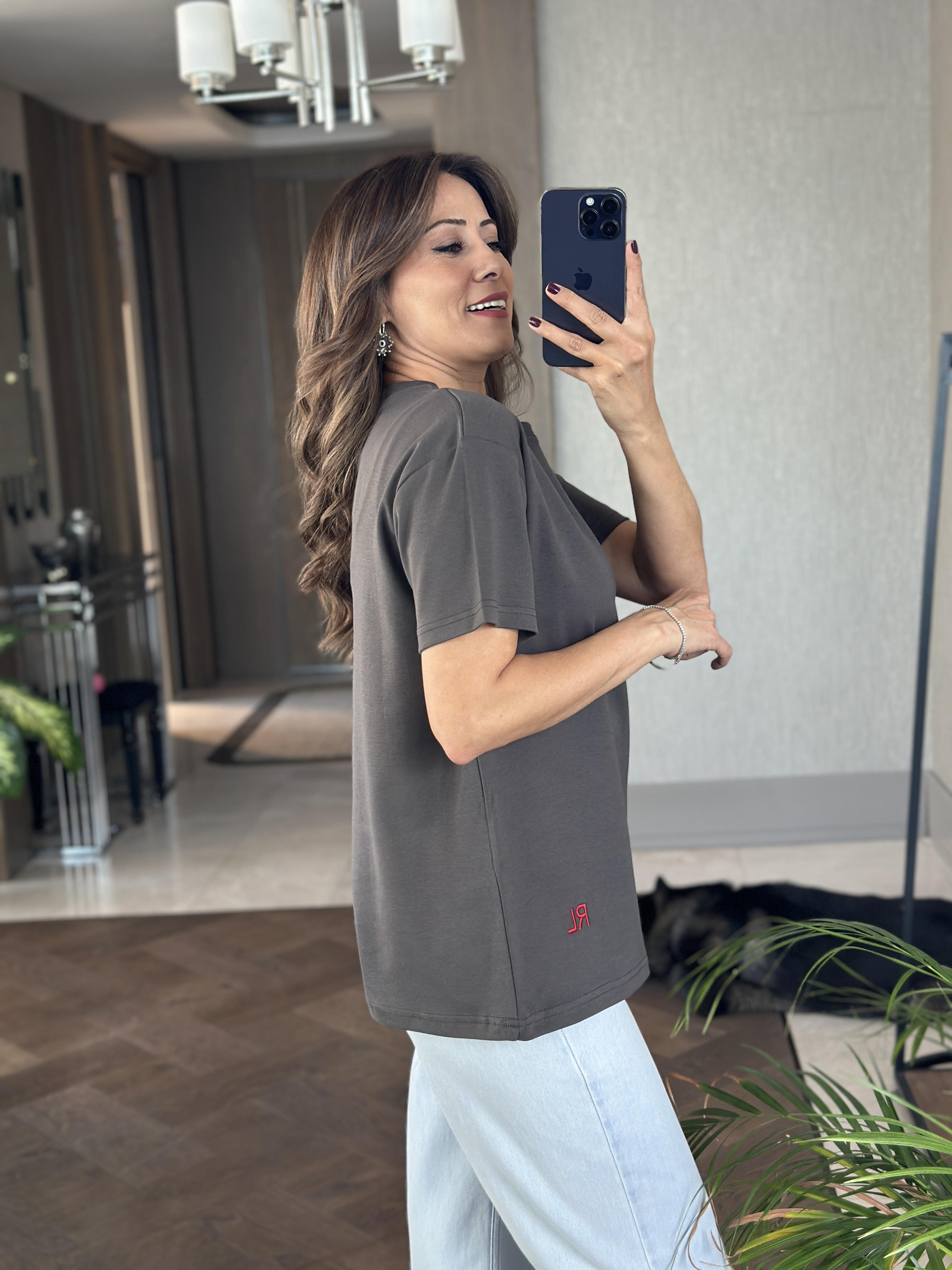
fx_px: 1760
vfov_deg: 39.7
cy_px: 635
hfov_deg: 30.3
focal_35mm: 48
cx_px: 476
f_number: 1.78
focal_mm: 6.86
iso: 160
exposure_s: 1/60
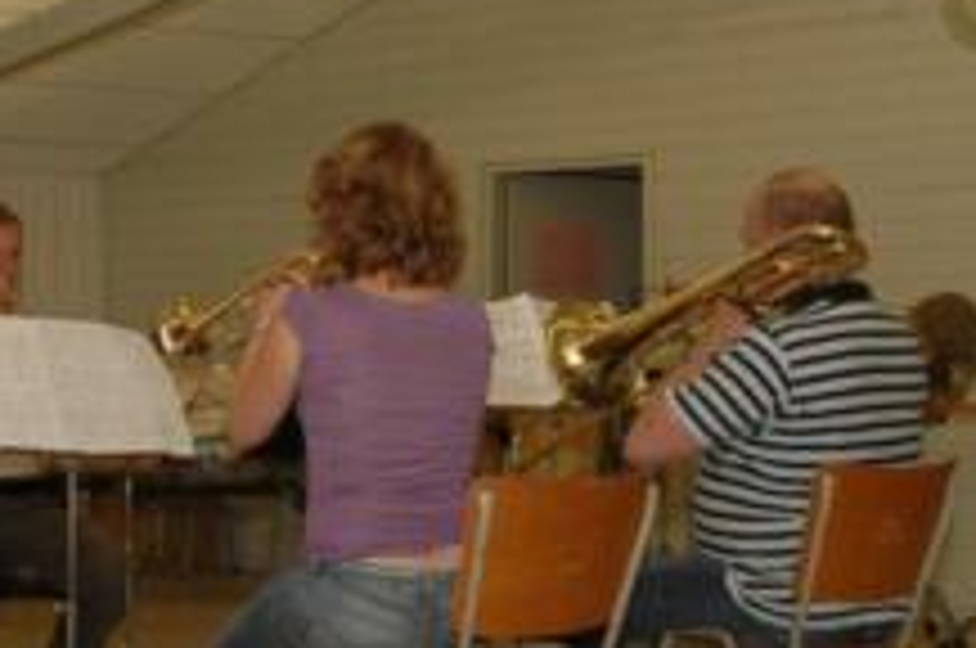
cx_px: 243
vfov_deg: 12.7
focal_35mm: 107
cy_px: 320
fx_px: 2901
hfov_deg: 19.0
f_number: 6.3
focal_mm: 31
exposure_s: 1/80
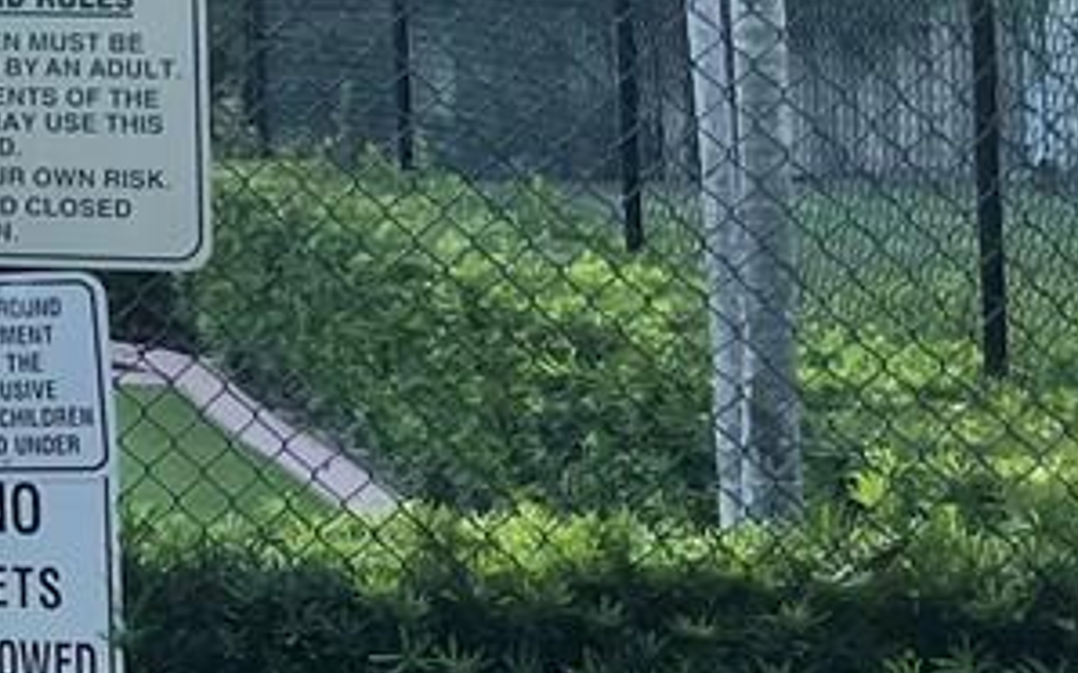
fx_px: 4346
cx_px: -1512
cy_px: -297
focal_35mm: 148
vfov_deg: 8.7
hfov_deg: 11.6
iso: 32
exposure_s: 1/720
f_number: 1.6
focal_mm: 4.2
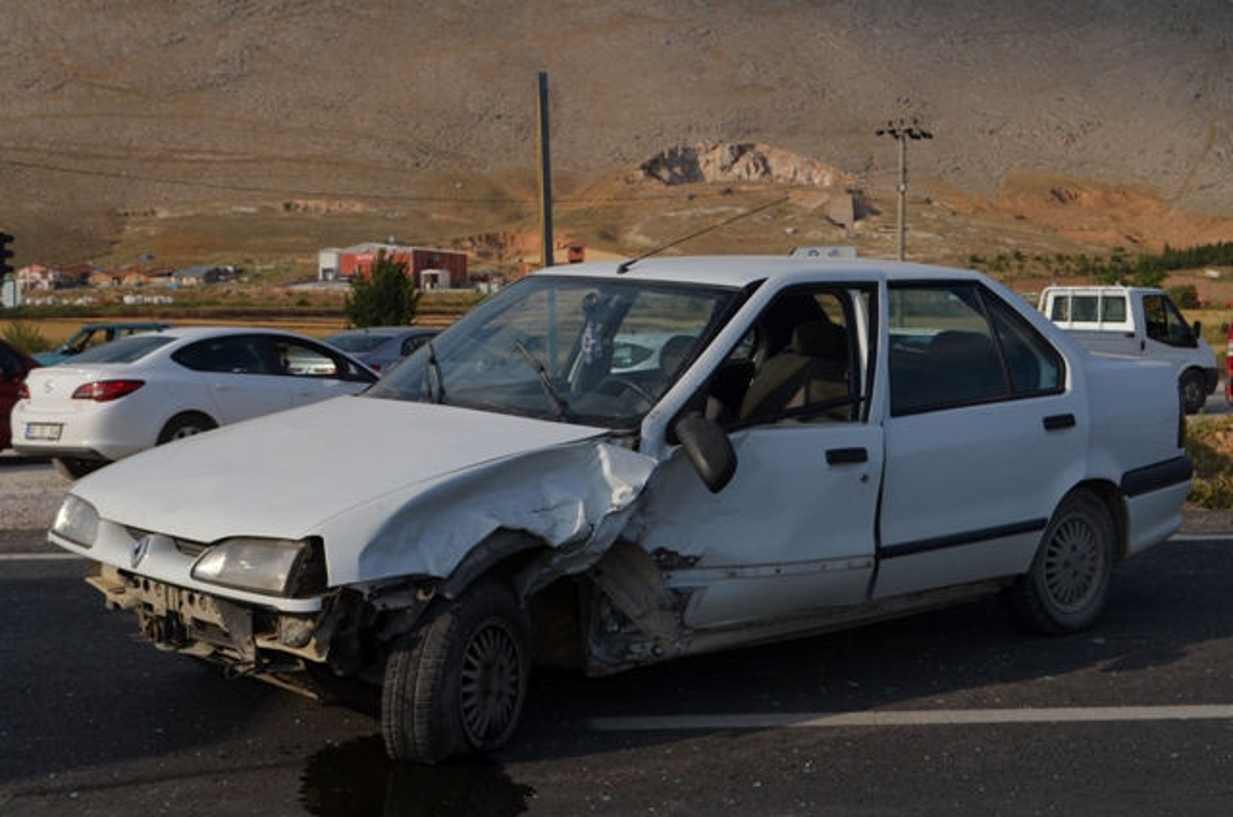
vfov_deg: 22.5
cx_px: 616
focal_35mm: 60
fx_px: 2051
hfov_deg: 33.5
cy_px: 408
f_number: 8
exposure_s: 1/250
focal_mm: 40
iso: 100
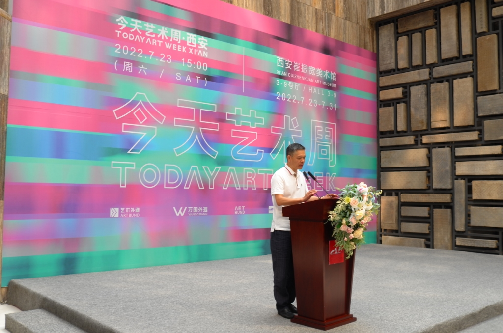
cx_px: 252
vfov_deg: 36.7
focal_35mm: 36
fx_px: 502
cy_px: 166
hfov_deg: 53.2
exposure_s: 1/50
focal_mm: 24
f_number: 4
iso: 100
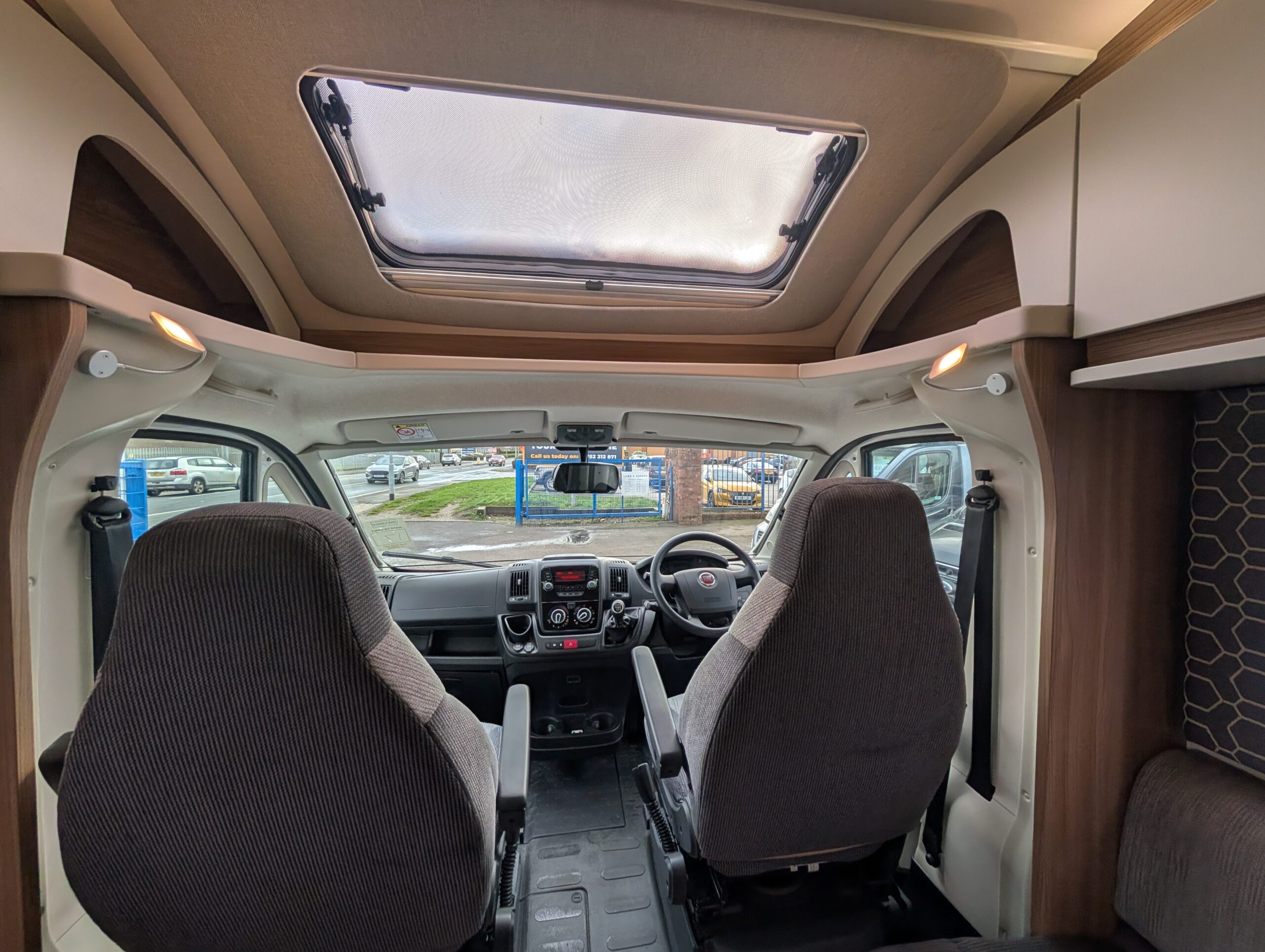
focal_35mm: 12
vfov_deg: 94.6
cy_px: 476
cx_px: 632
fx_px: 439
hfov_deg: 110.5
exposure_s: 1/472
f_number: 1.7
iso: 53
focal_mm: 2.02
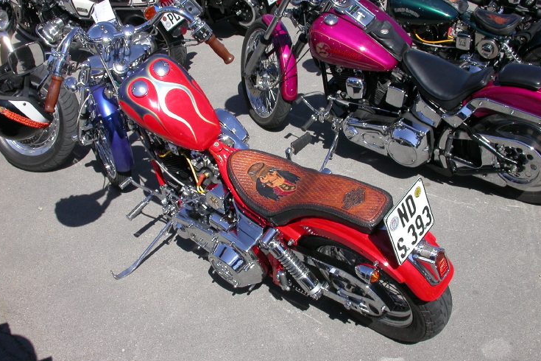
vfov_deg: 31.2
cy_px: 168
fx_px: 646
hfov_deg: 45.4
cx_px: 260
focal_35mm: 43
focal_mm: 7.85
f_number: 6.7
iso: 100
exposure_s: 1/325
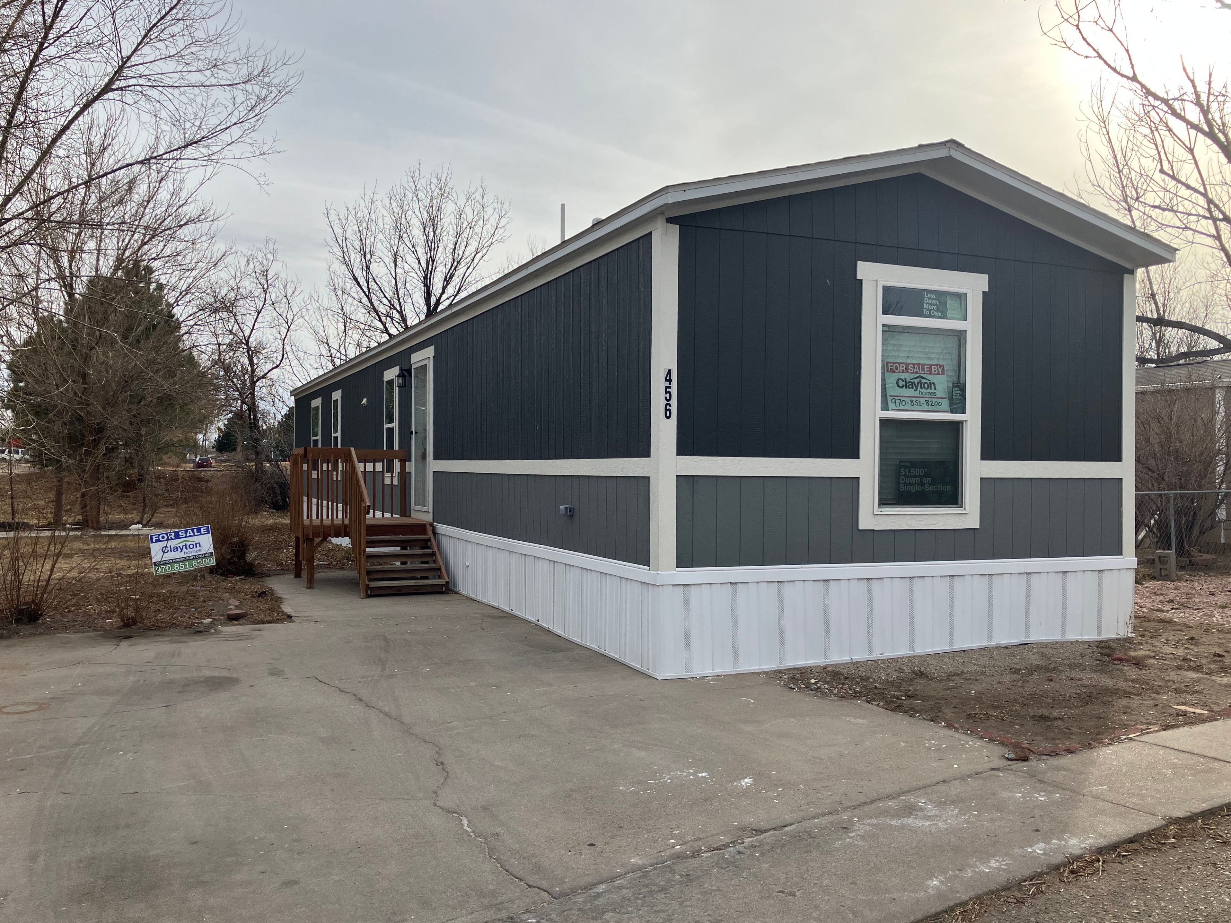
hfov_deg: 63.4
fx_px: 996
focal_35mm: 28
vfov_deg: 49.7
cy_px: 462
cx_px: 616
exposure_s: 1/1656
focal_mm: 3.99
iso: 32
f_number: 1.8
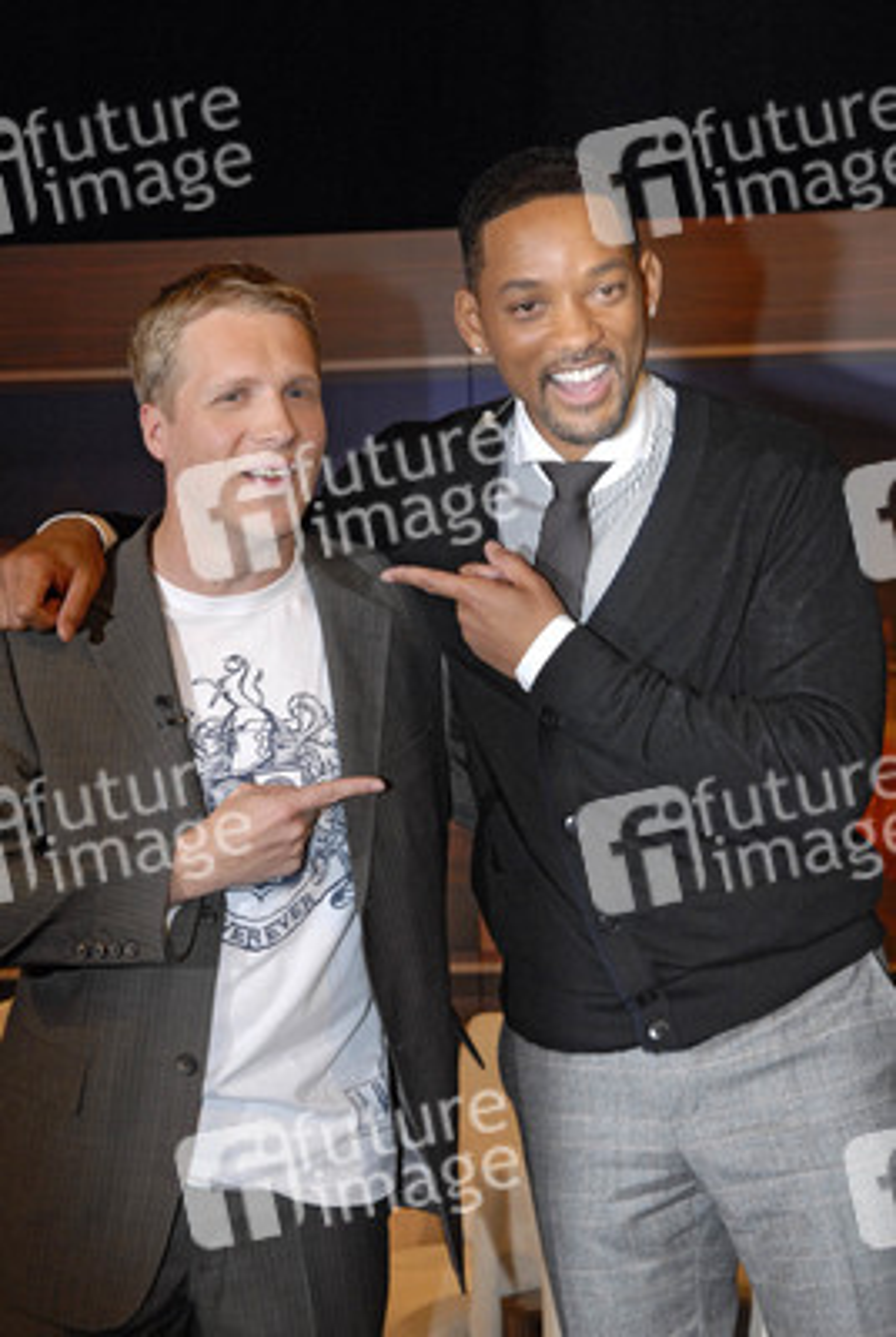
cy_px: 668
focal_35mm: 68
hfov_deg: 20.2
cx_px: 448
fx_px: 2511
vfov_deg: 29.8
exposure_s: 1/125
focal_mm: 45
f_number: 5.6
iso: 800
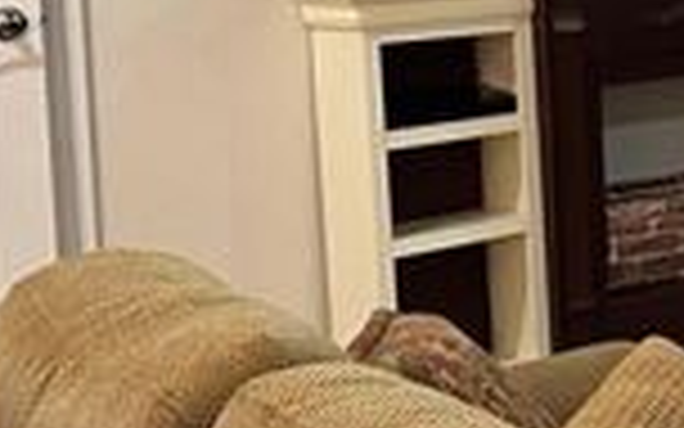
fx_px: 2200
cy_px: 32
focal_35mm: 118
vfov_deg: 11.0
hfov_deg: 14.5
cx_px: 1384
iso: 320
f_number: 1.78
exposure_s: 1/60
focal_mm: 6.86
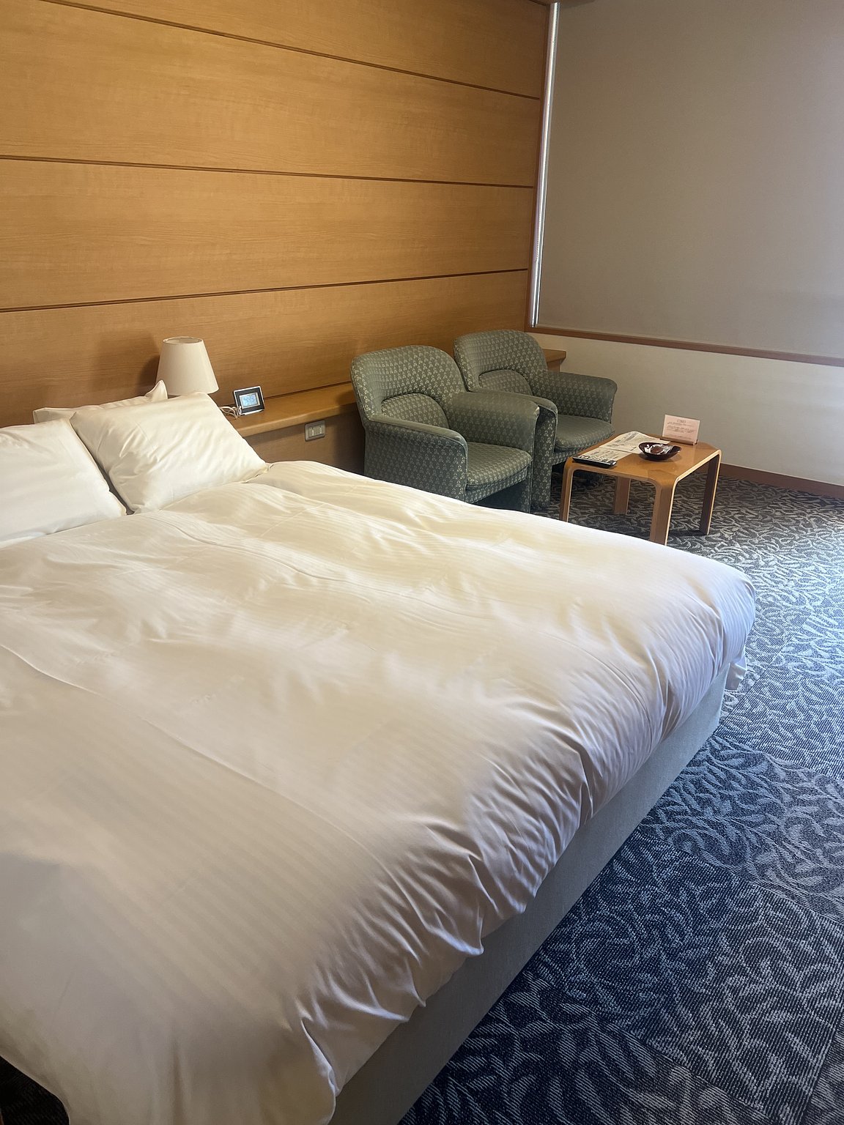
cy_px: 562
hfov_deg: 53.1
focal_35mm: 26
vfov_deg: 67.3
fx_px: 845
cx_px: 422
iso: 125
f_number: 1.5
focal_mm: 5.7
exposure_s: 1/100
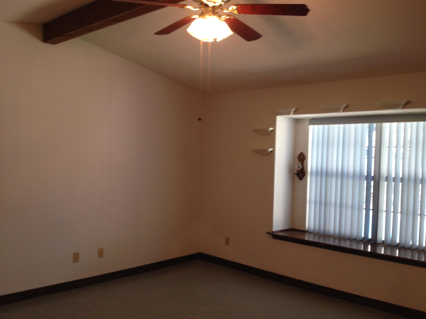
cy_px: 161
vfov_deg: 39.7
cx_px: 218
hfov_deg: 51.3
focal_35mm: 36
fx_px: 443
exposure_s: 1/20
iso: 64
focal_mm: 4.28
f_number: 2.4
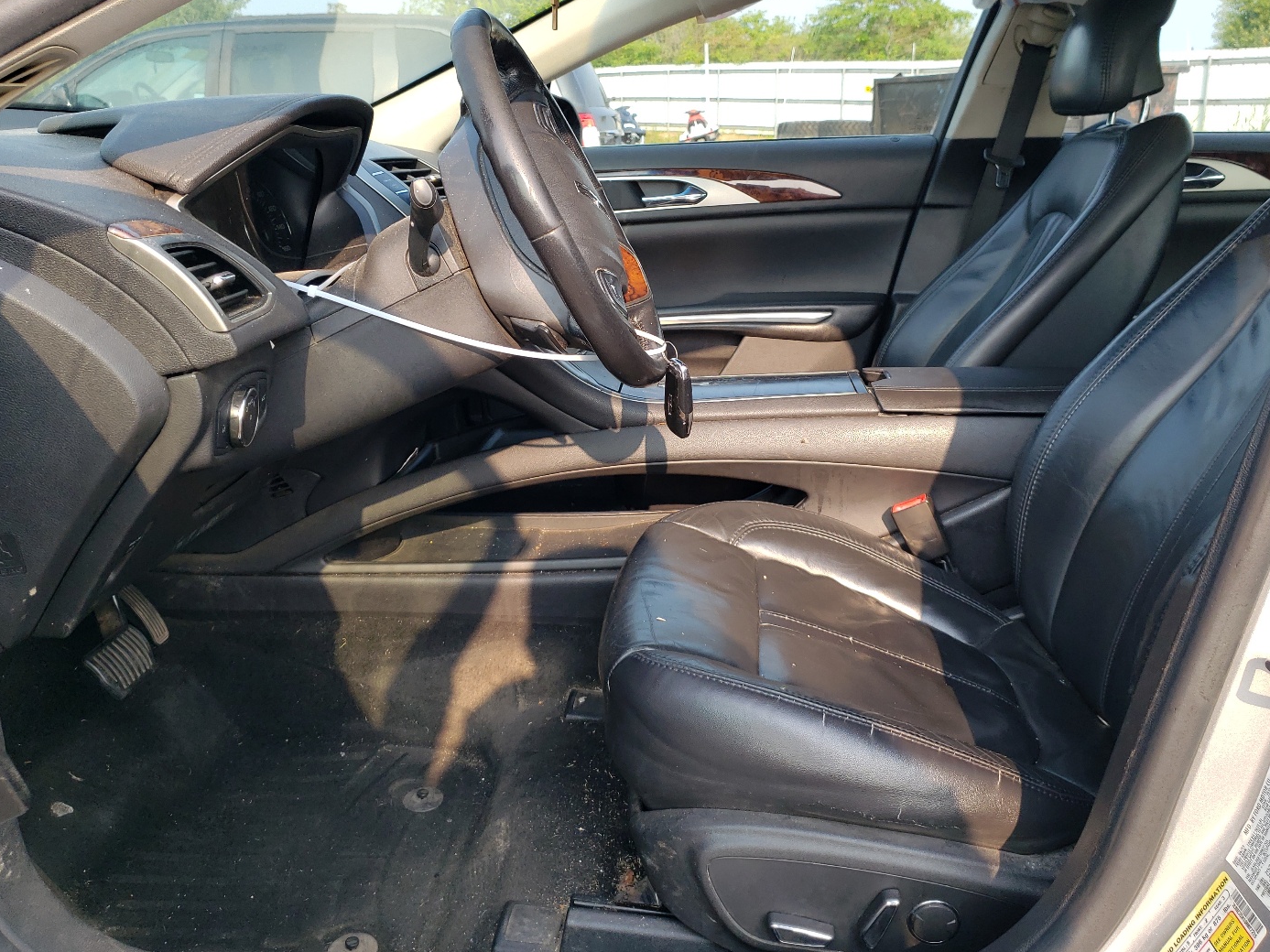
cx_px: 670
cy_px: 419
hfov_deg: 59.9
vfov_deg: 46.7
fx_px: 1101
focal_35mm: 30
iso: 50
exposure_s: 1/500
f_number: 1.5
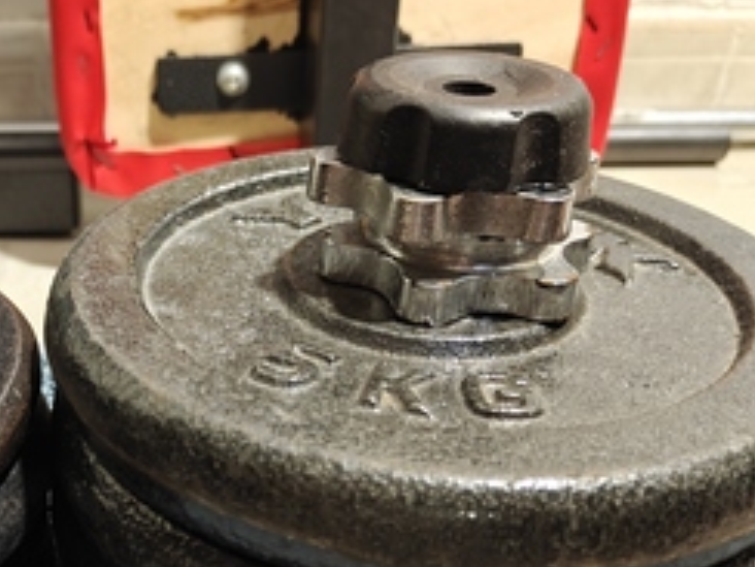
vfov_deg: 31.5
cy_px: 438
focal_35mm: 45
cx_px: 147
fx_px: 981
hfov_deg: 40.3
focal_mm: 5.59
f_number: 1.8
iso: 1600
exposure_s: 1/38
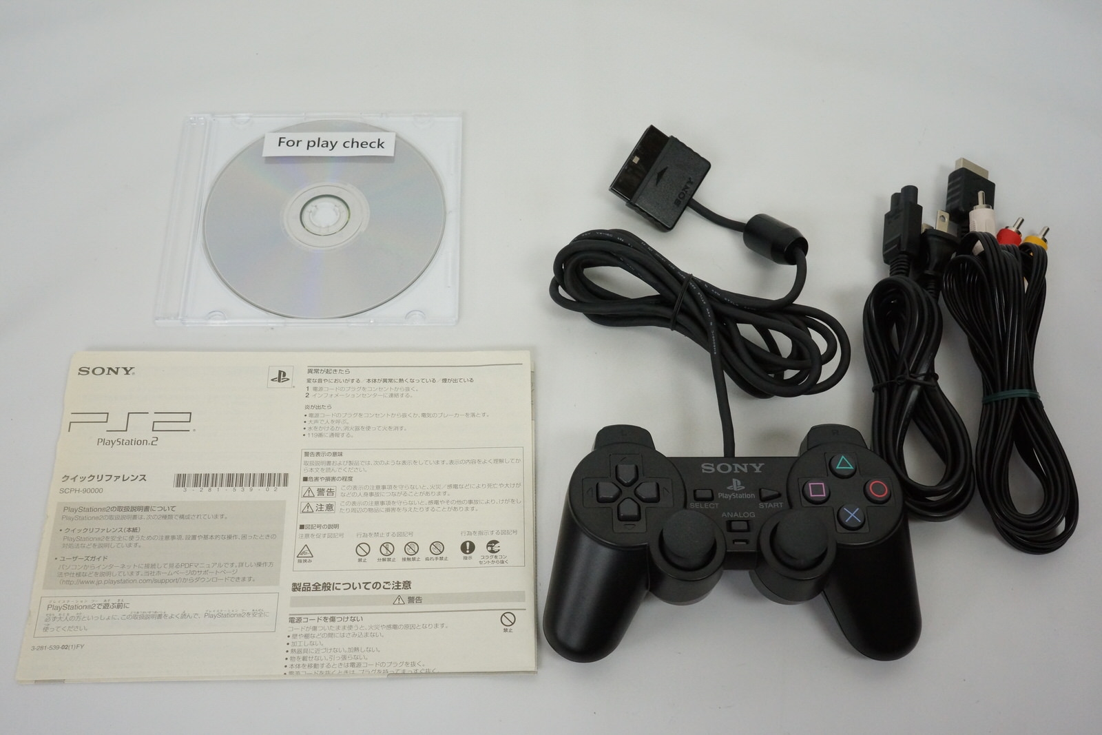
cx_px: 551
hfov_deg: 51.9
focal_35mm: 37
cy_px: 368
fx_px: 1133
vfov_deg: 35.9
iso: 1600
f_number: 10
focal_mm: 25
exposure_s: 1/80
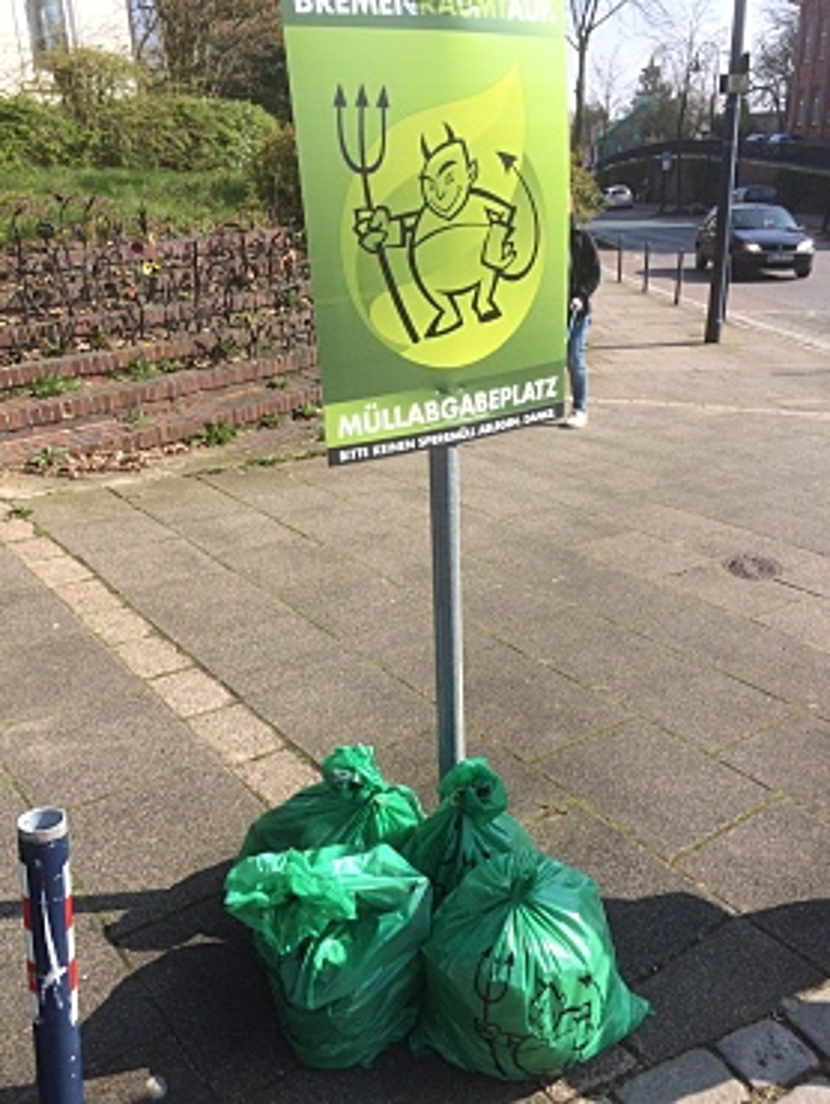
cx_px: 415
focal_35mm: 29
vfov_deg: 61.6
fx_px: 926
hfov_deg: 48.3
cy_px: 552
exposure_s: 1/1325
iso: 32
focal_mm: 4.15
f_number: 2.2
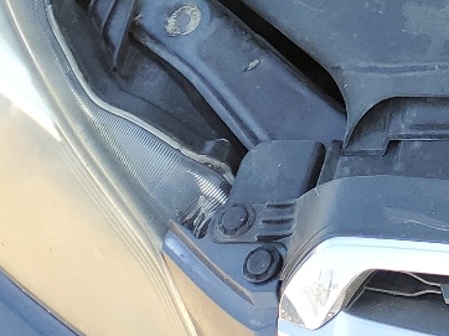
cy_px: -288
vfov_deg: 11.8
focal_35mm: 115
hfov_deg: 13.9
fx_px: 1491
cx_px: 949
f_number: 1.5
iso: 50
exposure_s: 1/303
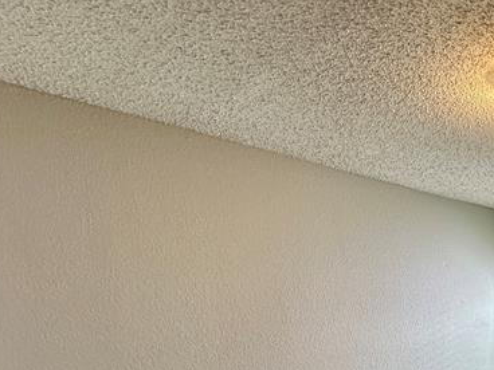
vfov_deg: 32.4
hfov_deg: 40.5
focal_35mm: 39
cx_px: 518
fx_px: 557
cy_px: 406
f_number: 2.2
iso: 160
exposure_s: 1/60
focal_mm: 2.22
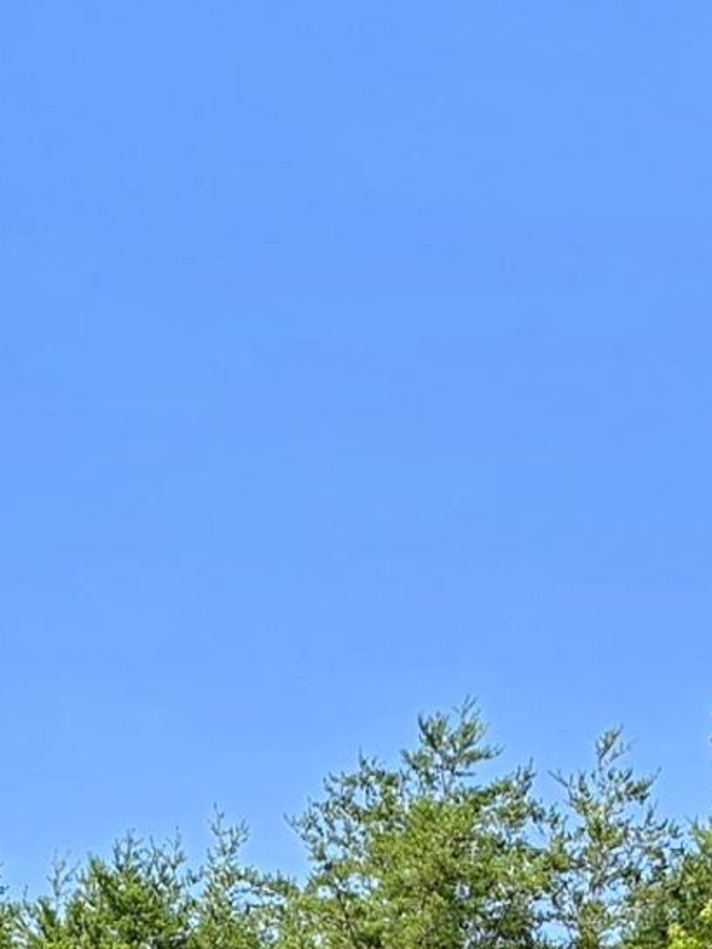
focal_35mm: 126
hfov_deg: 11.8
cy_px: 1804
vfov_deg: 13.7
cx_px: 438
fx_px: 3456
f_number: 1.7
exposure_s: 1/447
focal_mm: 6.3
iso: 12
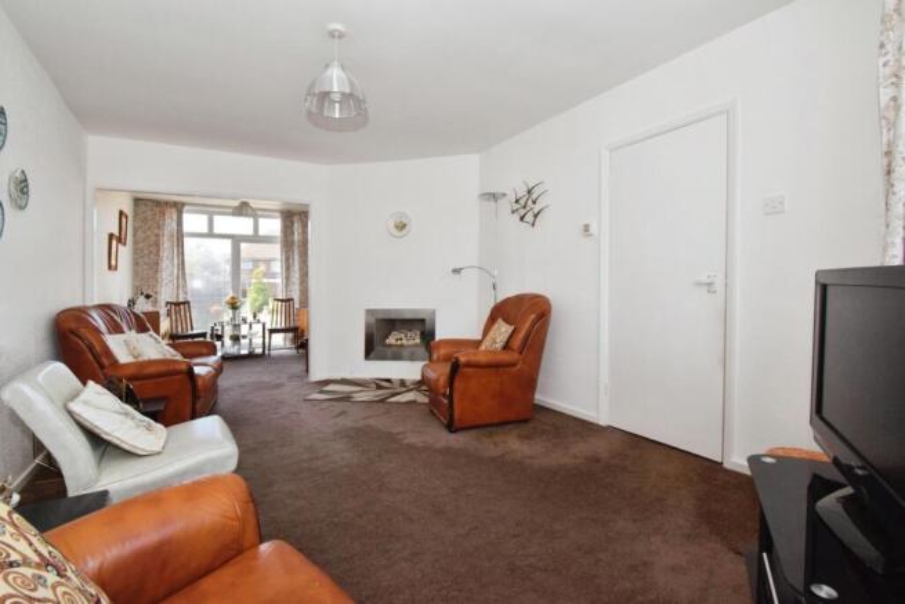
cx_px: 452
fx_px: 377
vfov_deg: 77.4
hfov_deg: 100.4
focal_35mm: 15
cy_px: 302
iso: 1000
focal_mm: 10
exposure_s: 1/100
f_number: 11
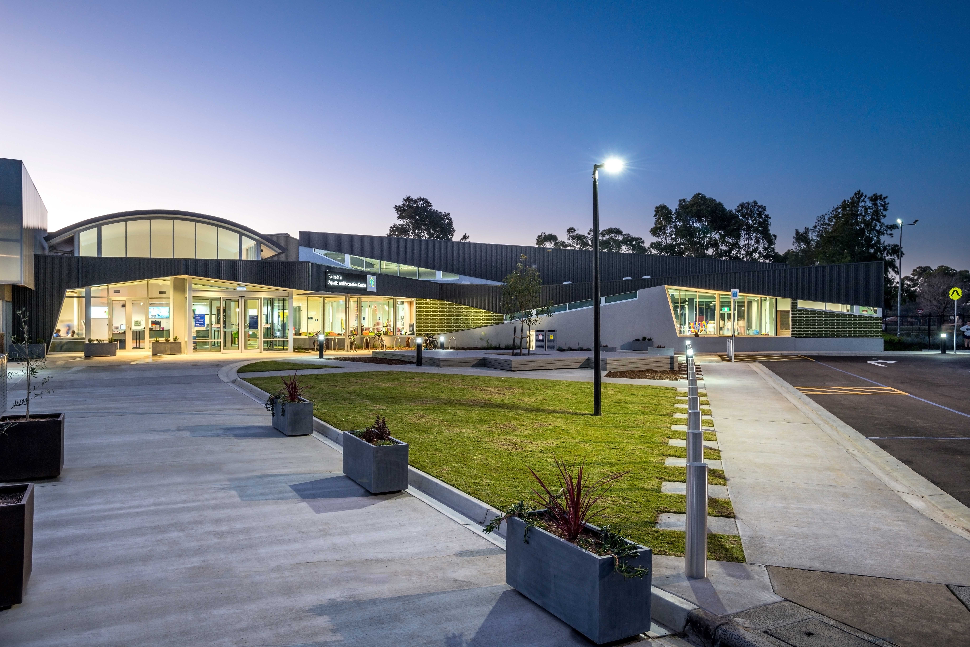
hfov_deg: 69.4
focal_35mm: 26
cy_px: 324
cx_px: 485
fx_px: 701
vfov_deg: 49.6
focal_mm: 26
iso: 320
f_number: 11
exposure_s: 1/3
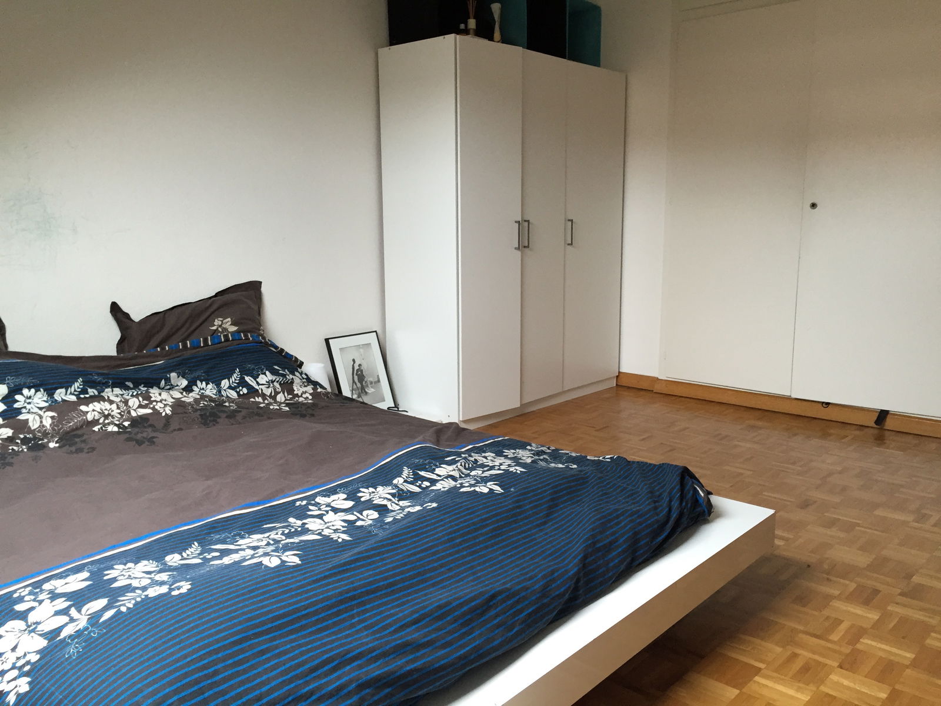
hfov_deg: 61.7
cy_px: 353
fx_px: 788
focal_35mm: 29
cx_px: 470
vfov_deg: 48.2
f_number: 2.2
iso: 50
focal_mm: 4.15
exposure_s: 1/30
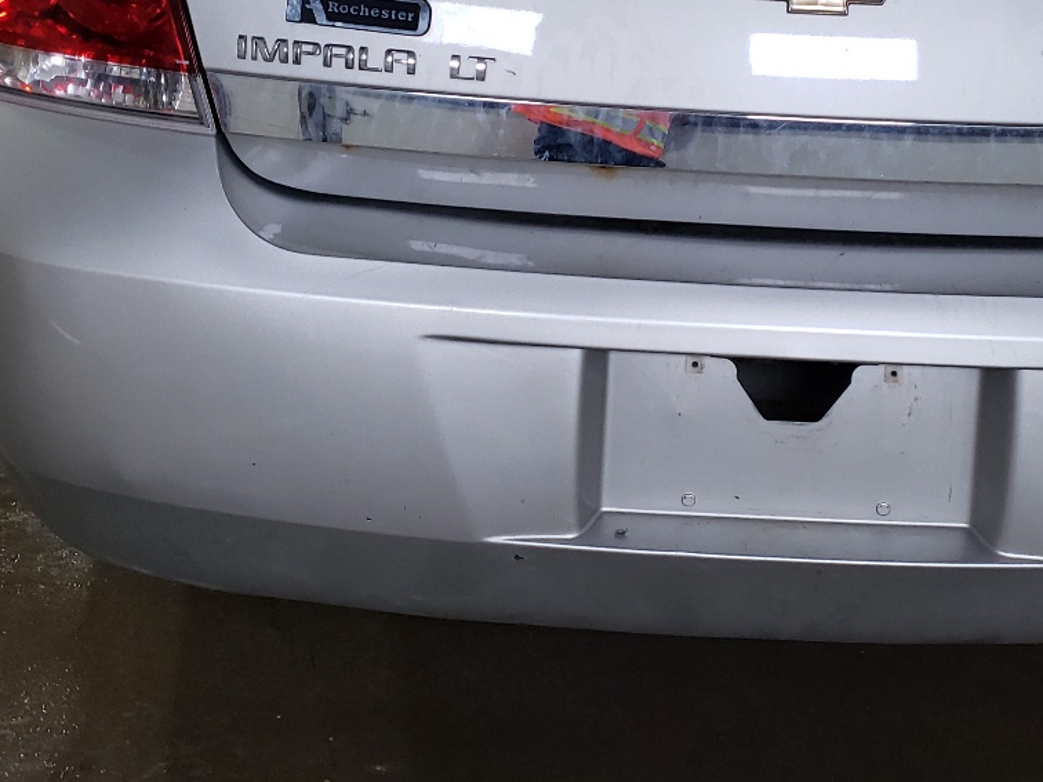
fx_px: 1657
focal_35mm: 55
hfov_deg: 34.7
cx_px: 676
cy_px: 124
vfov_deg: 25.9
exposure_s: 1/60.2
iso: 63
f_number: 1.5
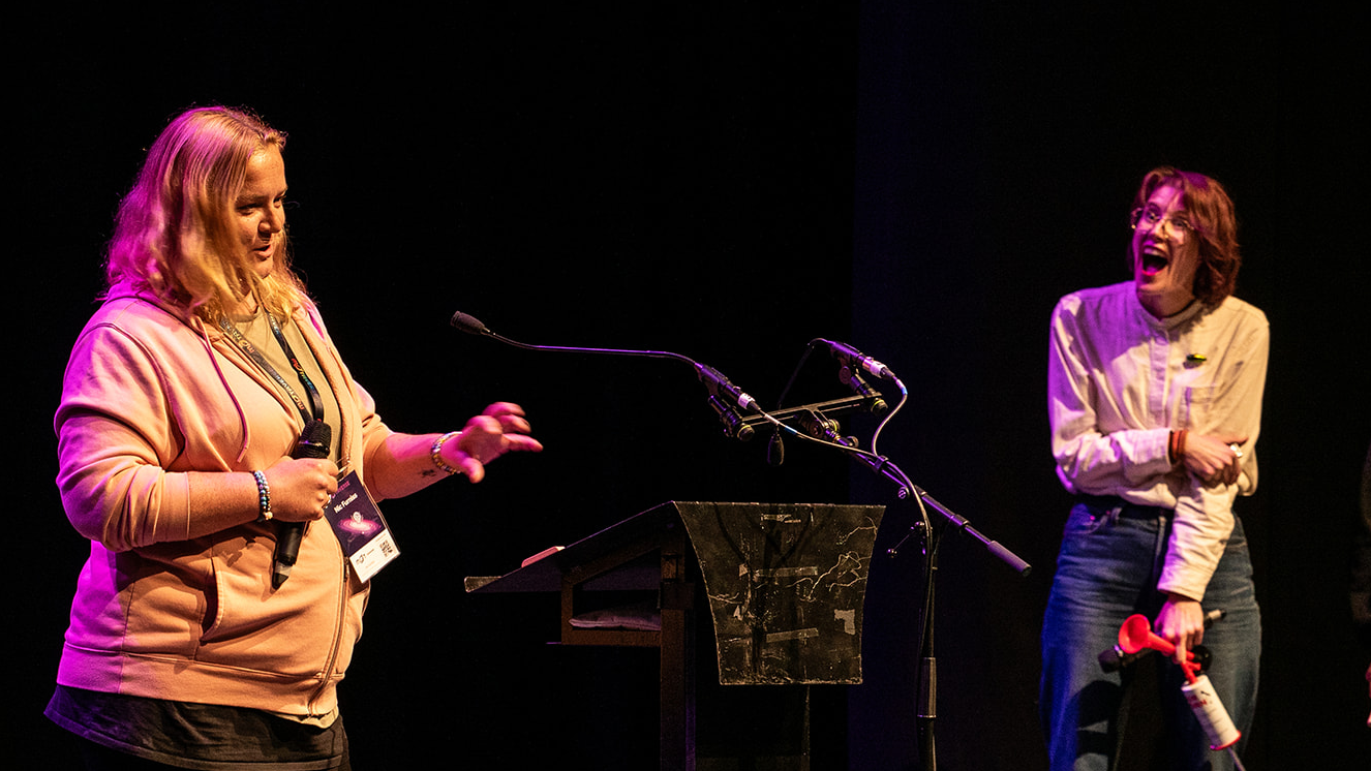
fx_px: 7998
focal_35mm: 220
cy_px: 482
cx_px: 644
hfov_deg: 9.8
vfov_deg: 5.5
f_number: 6.3
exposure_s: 1/80
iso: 3200
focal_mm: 174
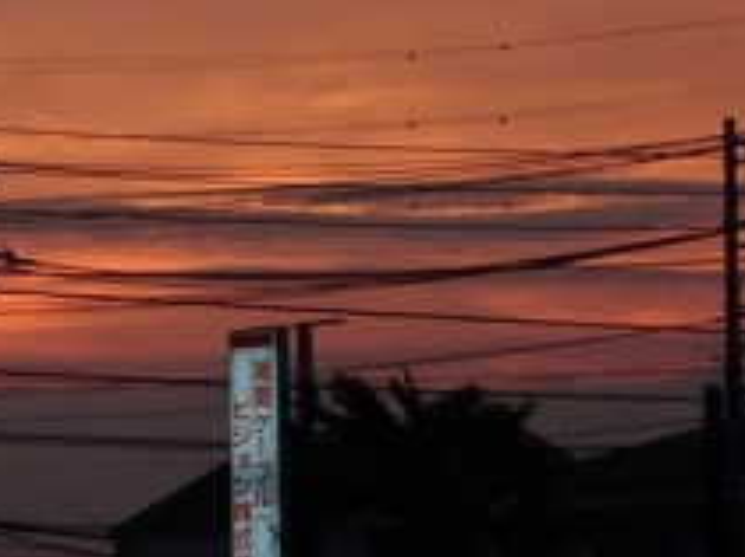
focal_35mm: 646
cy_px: -51
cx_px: 14
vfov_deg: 2.3
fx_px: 13887
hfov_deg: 3.1
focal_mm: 46.32
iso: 250
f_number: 6.3
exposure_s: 1/250
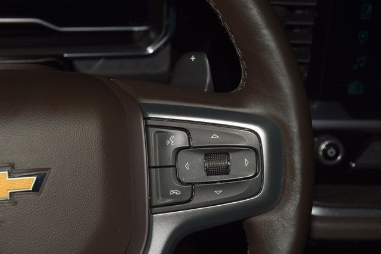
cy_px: 127
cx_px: 190
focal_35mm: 105
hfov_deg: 19.5
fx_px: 1111
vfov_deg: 13.0
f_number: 8
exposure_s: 1/125
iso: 100
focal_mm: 70
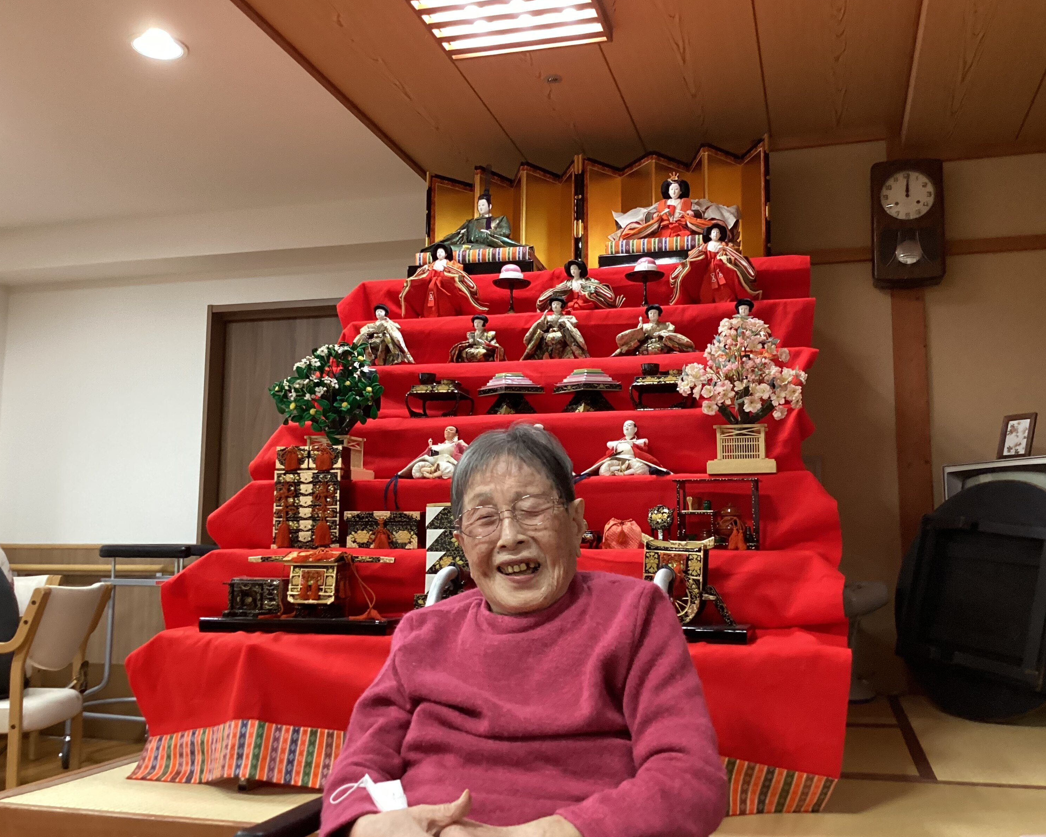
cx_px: 544
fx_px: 1022
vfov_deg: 44.5
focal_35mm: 33
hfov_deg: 54.2
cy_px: 423
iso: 320
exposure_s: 1/60
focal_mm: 3.3
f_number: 2.4
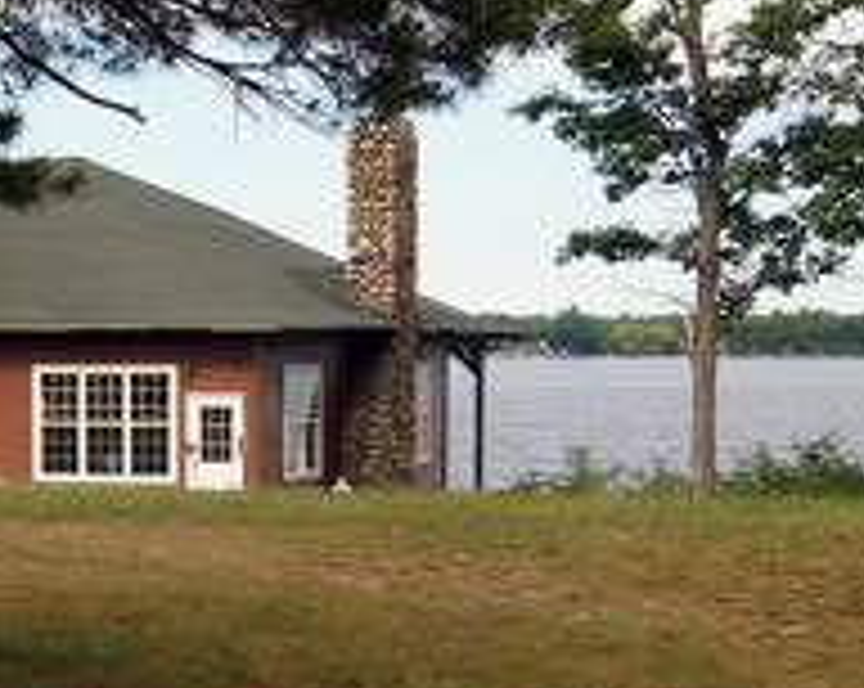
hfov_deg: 21.7
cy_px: 274
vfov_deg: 17.4
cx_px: 284
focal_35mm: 88
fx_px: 2247
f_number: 7.1
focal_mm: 30
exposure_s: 1/160
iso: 100
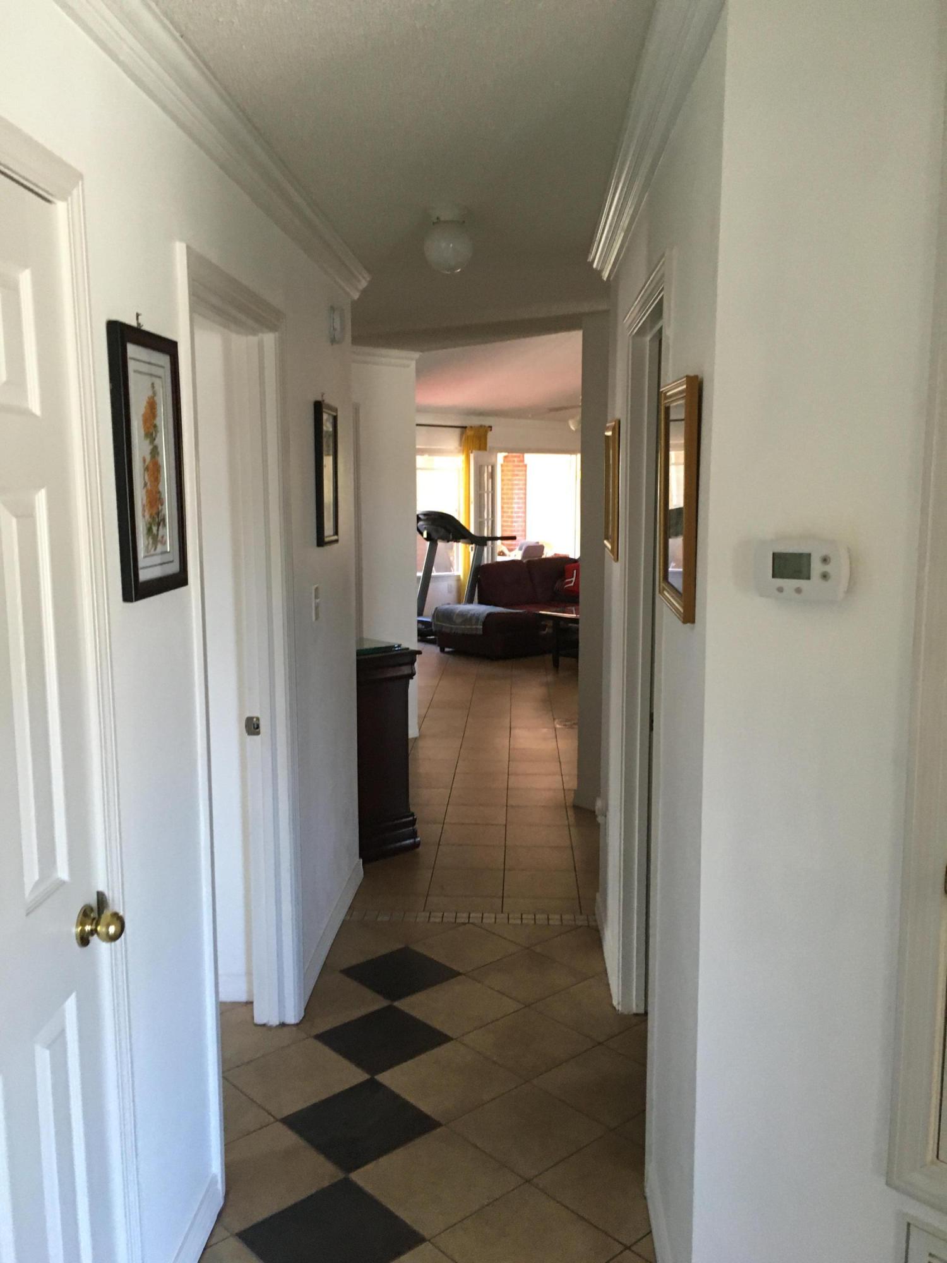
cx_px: 474
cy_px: 632
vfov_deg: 61.7
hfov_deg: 48.2
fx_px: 1058
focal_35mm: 29
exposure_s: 1/30
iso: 125
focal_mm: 4.15
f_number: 2.2
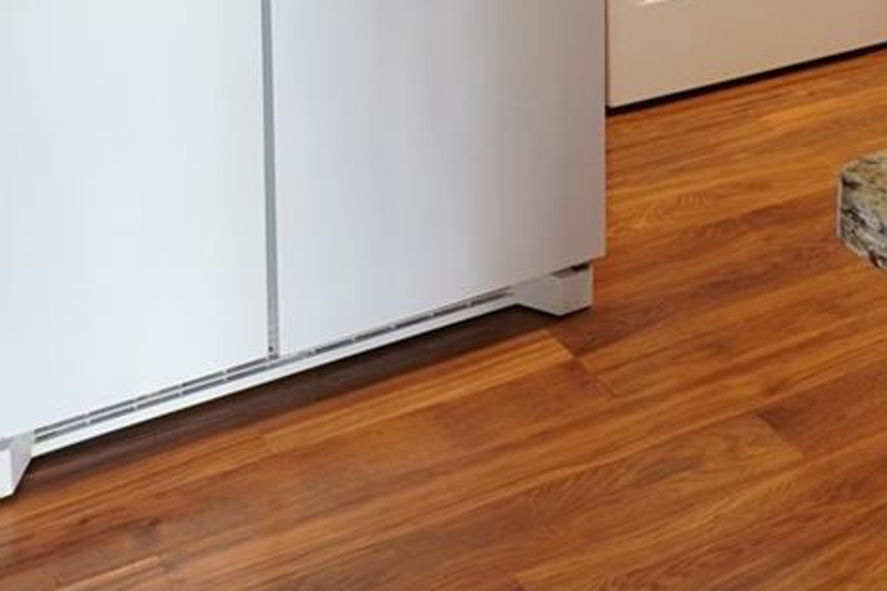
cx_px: 309
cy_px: -393
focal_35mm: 57
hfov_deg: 34.9
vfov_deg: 19.5
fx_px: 1397
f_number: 5.6
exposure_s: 1/30
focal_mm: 11
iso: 500
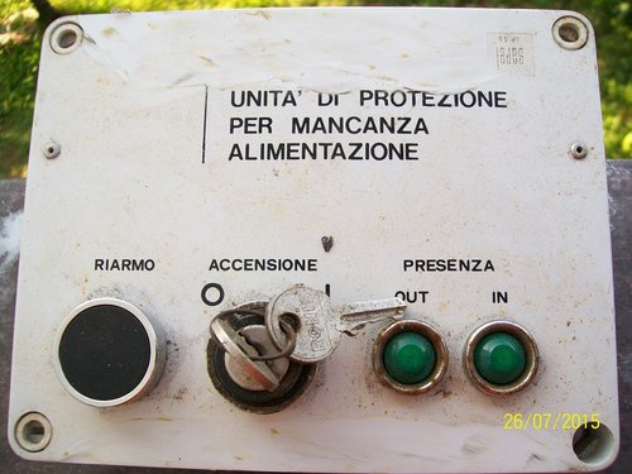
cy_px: 237
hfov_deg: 54.0
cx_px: 316
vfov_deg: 41.8
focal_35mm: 34
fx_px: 621
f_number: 2.7
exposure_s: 1/125
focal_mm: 6.1
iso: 64
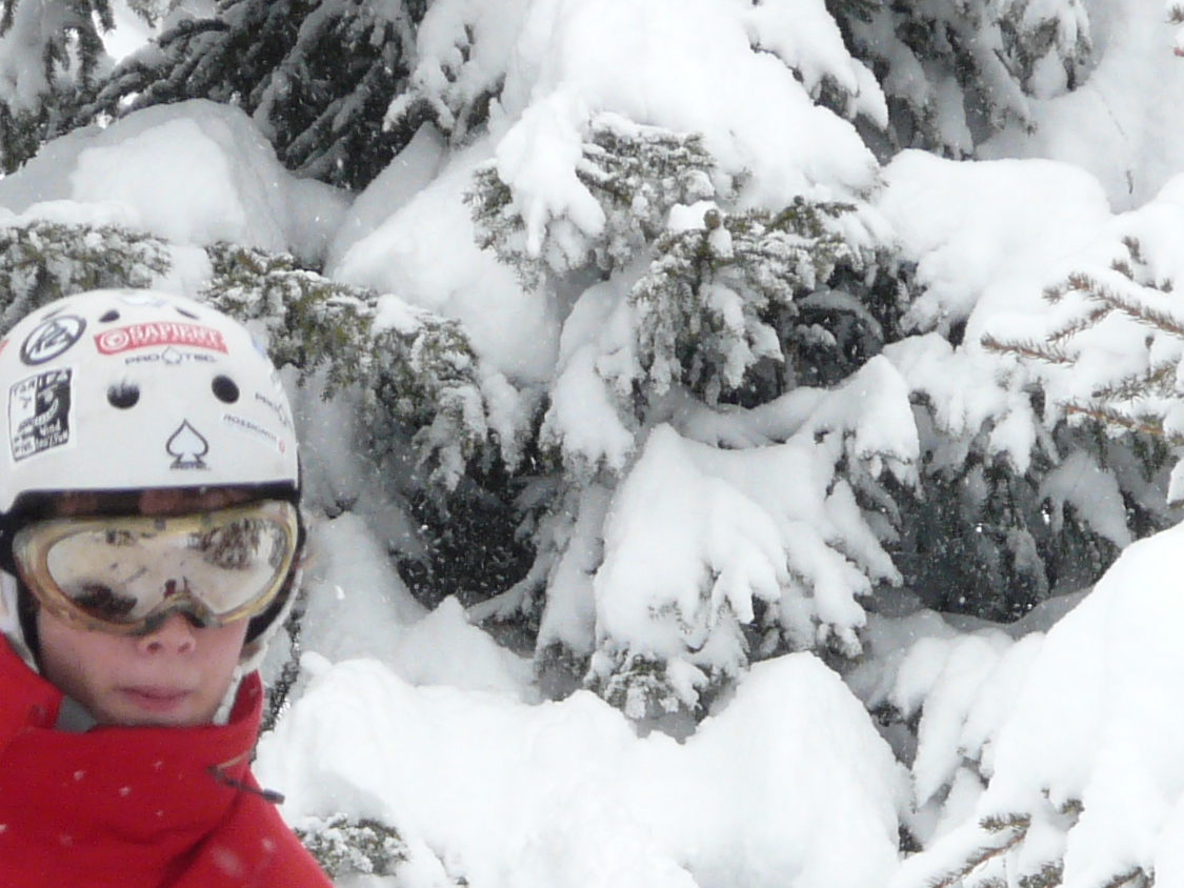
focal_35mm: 670
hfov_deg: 3.0
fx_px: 22919
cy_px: 1148
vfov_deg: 2.2
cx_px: 556
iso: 100
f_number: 5.6
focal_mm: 37.9
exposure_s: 1/400
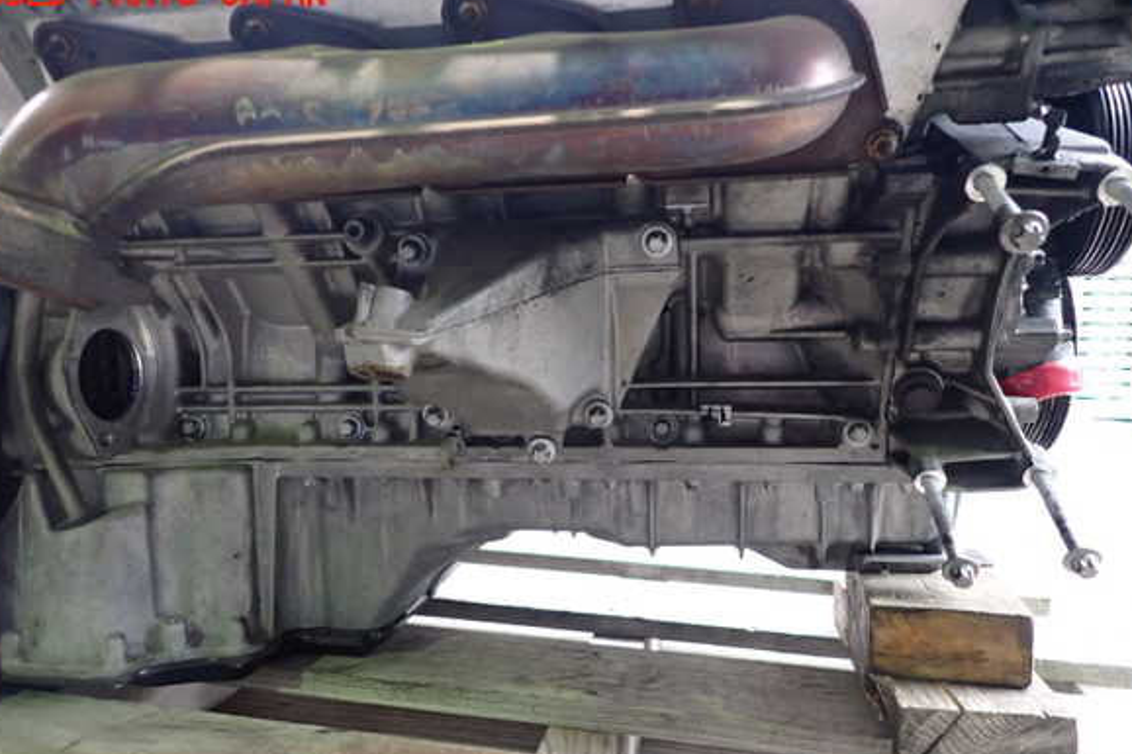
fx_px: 849
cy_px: 409
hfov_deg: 67.4
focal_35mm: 27
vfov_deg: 47.9
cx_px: 558
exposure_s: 1/30
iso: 640
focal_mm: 4.5
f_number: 2
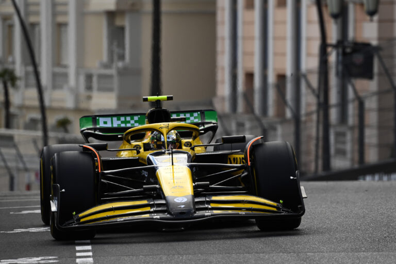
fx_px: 4400
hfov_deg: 5.2
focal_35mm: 400
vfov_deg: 3.4
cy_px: 132
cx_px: 198
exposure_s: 1/1600
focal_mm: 400
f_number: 7.1
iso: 800
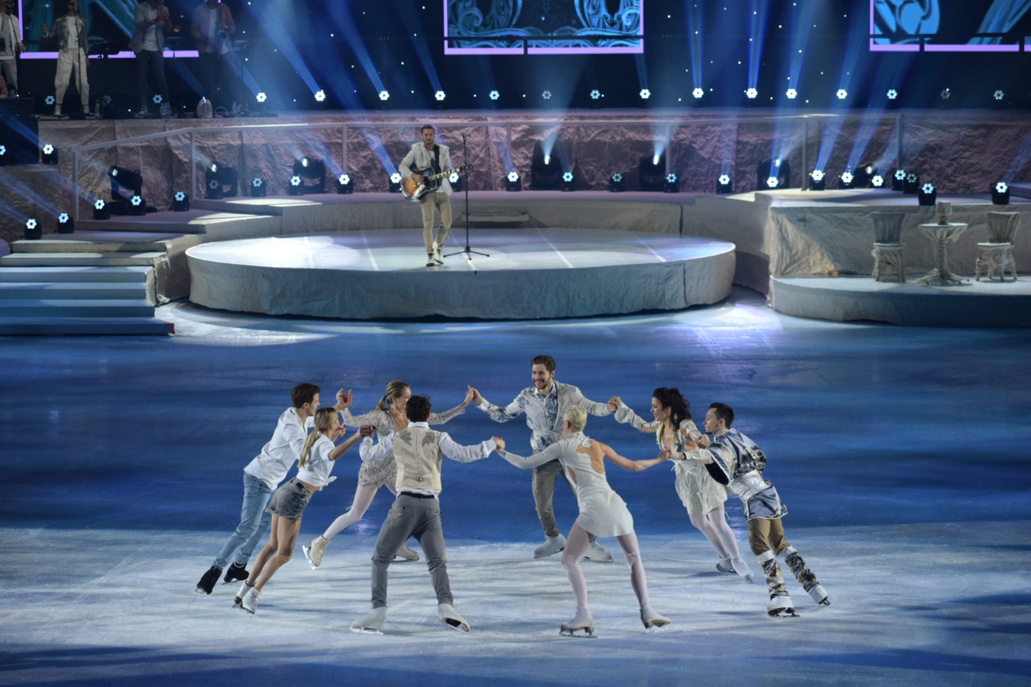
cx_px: 516
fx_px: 4811
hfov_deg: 12.2
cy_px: 344
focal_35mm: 168
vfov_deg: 8.2
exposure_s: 1/500
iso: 2000
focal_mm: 112
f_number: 5.6
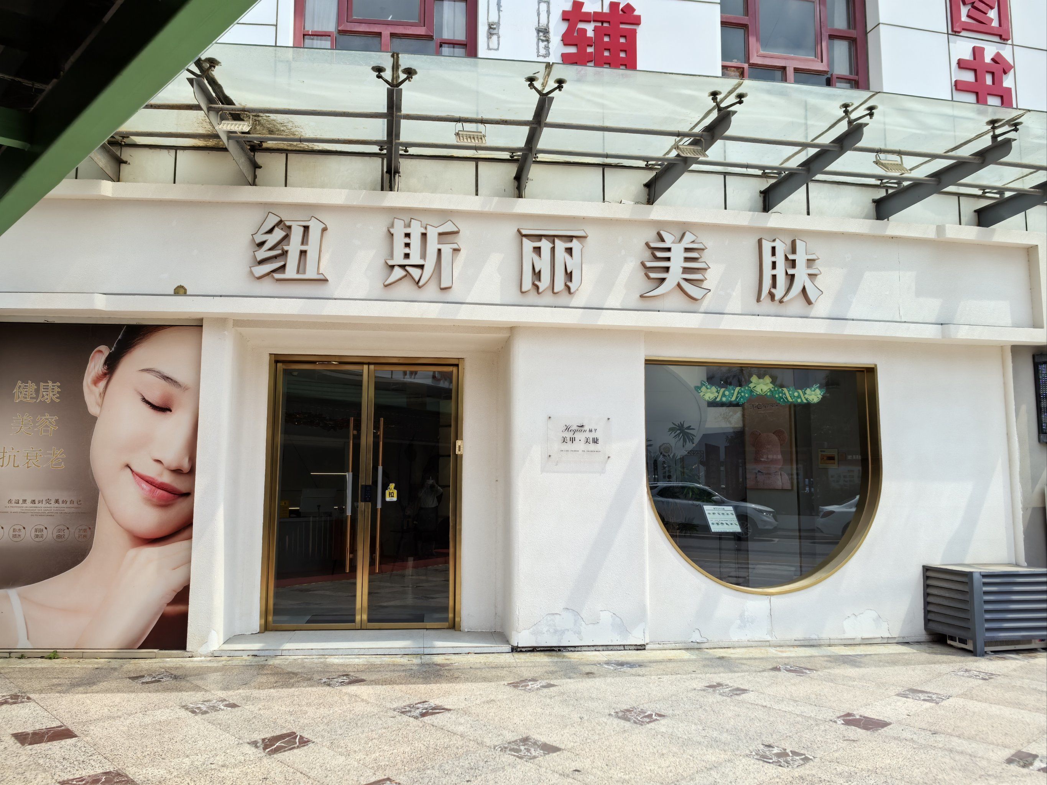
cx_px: 524
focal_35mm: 27
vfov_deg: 51.4
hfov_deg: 65.3
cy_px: 392
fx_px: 817
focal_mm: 5.75
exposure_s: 1/2500
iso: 50
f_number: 2
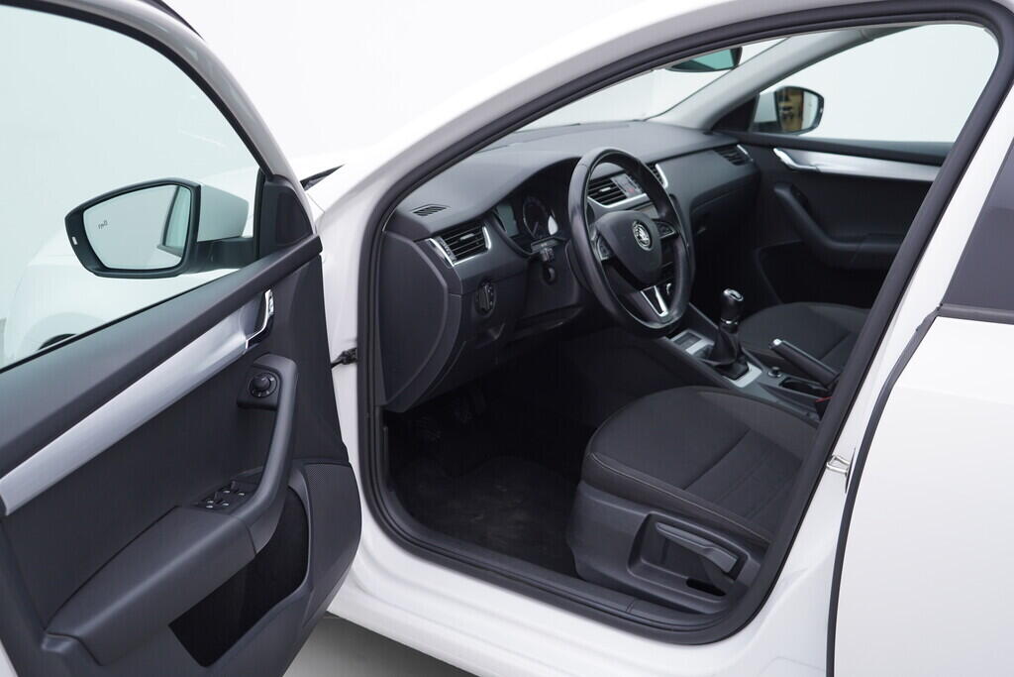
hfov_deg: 53.1
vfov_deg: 36.9
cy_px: 338
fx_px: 1014
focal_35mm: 36
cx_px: 507
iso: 125
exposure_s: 1/50
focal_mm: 24
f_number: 3.2
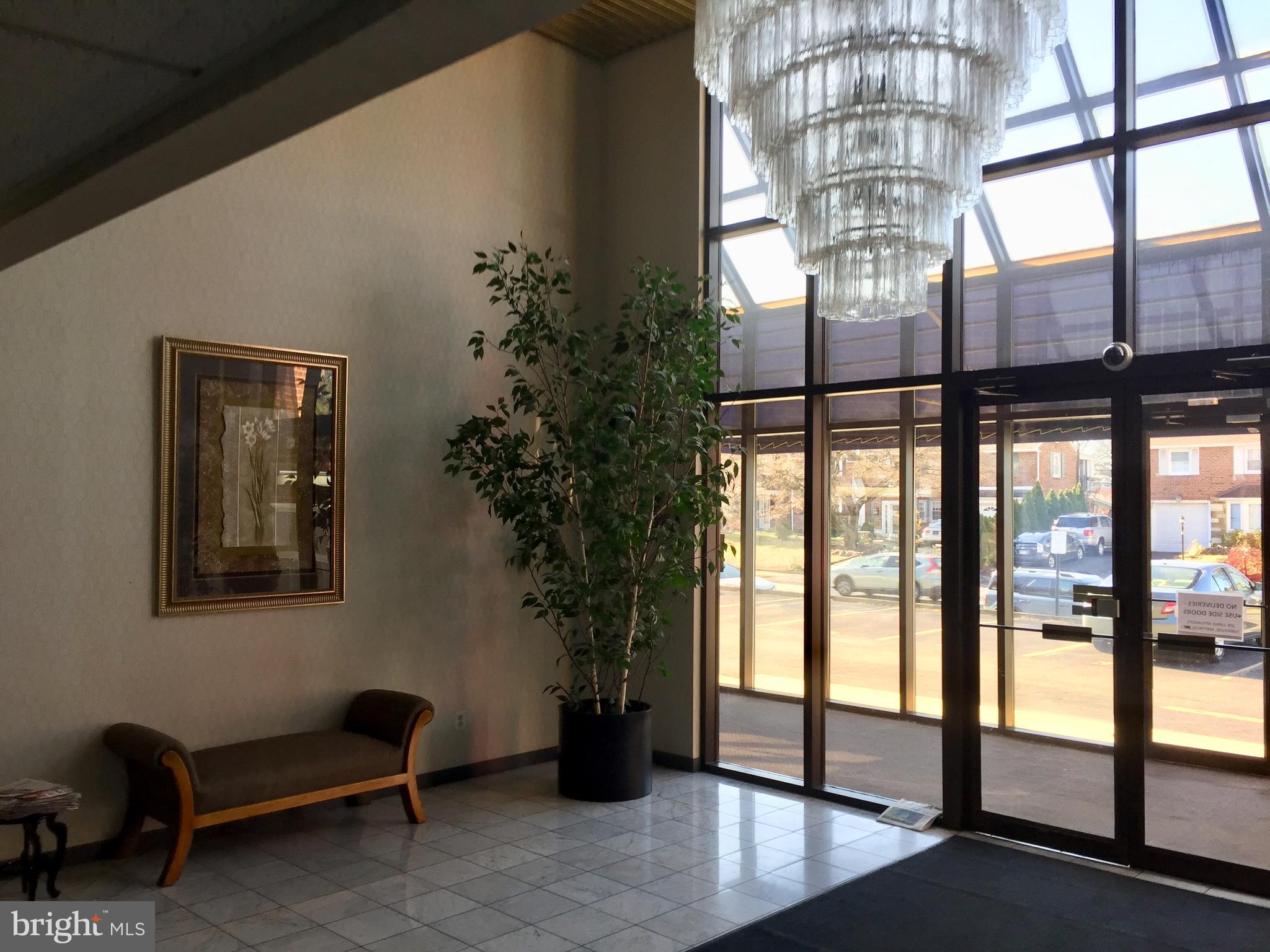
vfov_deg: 48.2
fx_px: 1064
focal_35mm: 29
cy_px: 476
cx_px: 635
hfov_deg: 61.7
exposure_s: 1/60
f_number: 2.2
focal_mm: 4.15
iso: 40
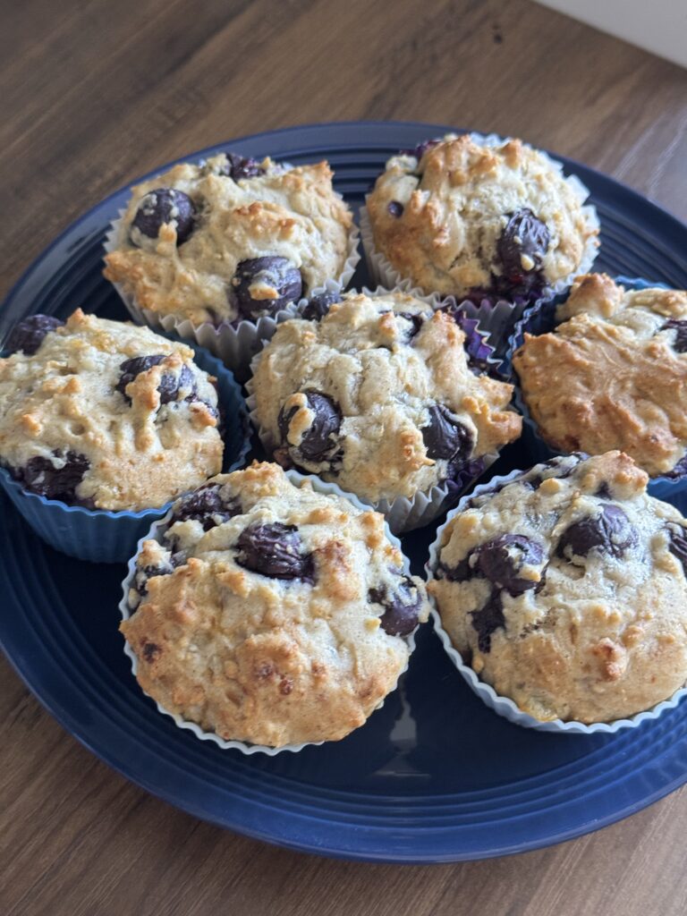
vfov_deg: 39.7
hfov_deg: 30.3
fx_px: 1270
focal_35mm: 48
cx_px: 344
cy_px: 458
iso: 250
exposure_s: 1/40
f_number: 1.78
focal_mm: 6.76
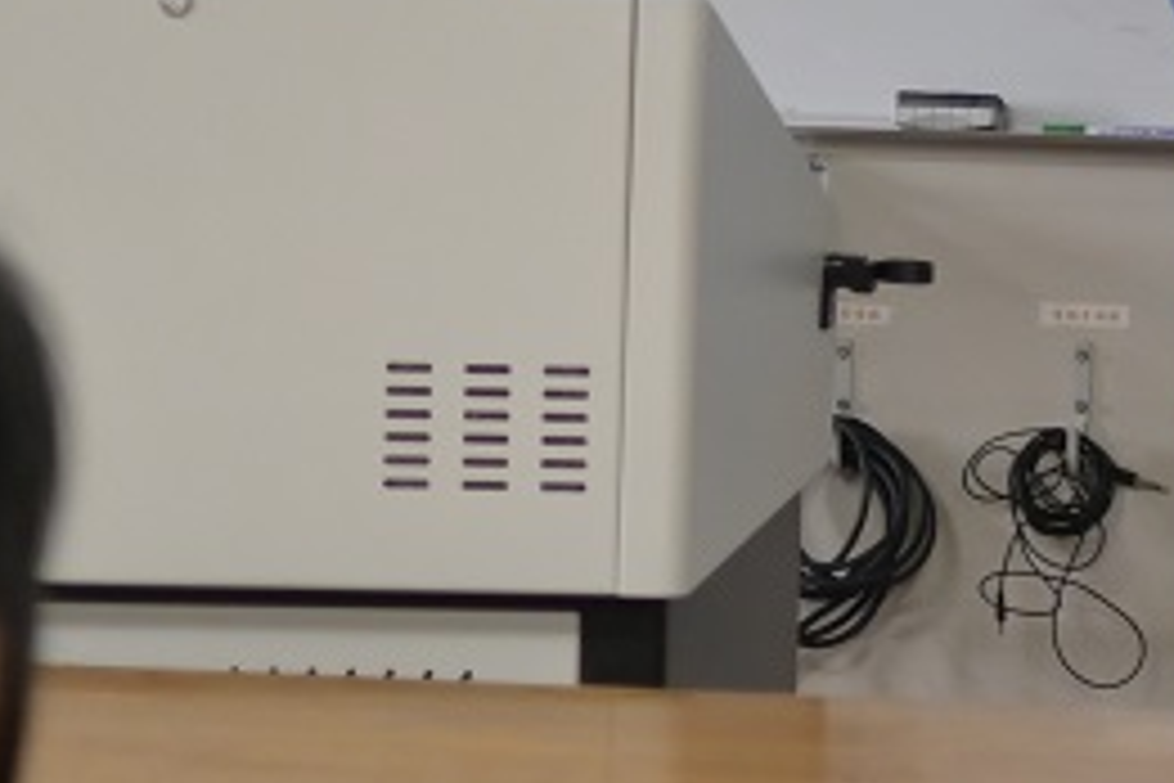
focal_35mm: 201
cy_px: -342
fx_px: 6551
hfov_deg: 9.7
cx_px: 2119
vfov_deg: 6.8
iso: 1000
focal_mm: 35
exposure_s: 1/800
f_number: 1.8
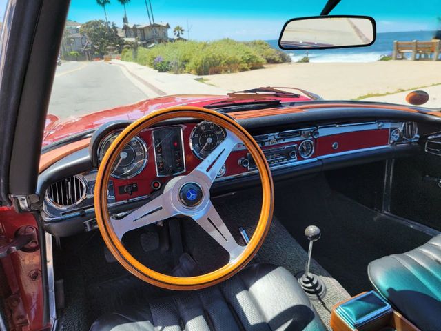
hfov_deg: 71.6
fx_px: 306
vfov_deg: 56.8
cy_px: 166
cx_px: 220
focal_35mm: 24
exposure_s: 1/208
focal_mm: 6.7
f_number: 1.8
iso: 16
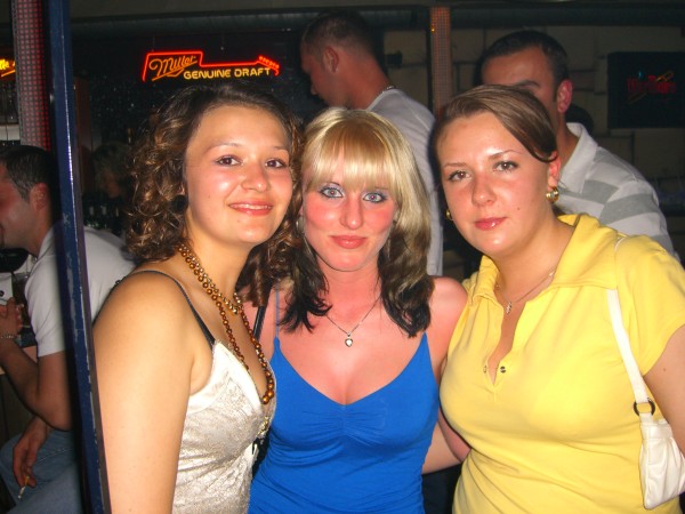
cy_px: 257
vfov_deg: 37.7
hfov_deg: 49.0
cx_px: 342
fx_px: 752
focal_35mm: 38
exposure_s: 1/60
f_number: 2.8
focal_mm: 7.9
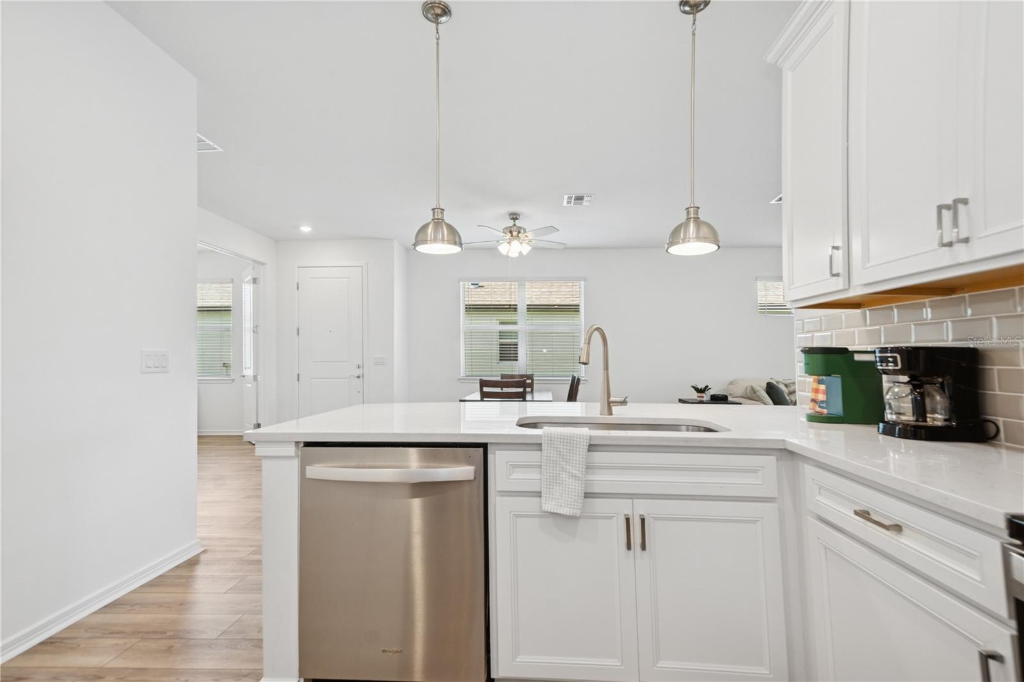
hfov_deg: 100.4
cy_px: 341
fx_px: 427
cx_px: 512
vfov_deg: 77.3
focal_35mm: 15
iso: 200
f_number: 8
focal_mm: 10
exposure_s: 1/15
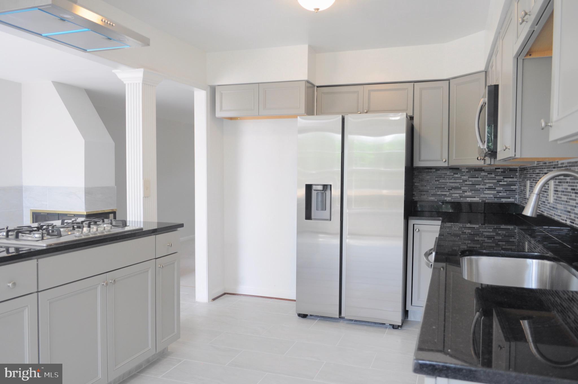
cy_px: 192
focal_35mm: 27
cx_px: 289
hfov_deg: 67.4
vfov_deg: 47.8
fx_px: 433
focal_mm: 18
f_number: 4
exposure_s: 1/60
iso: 400
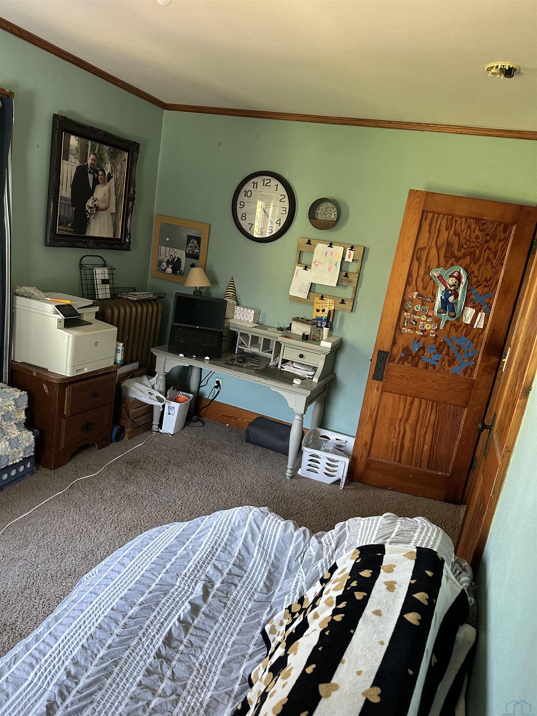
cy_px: 358
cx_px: 268
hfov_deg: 56.8
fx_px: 496
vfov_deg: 71.6
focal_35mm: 24
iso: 400
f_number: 1.78
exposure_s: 1/60
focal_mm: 6.86
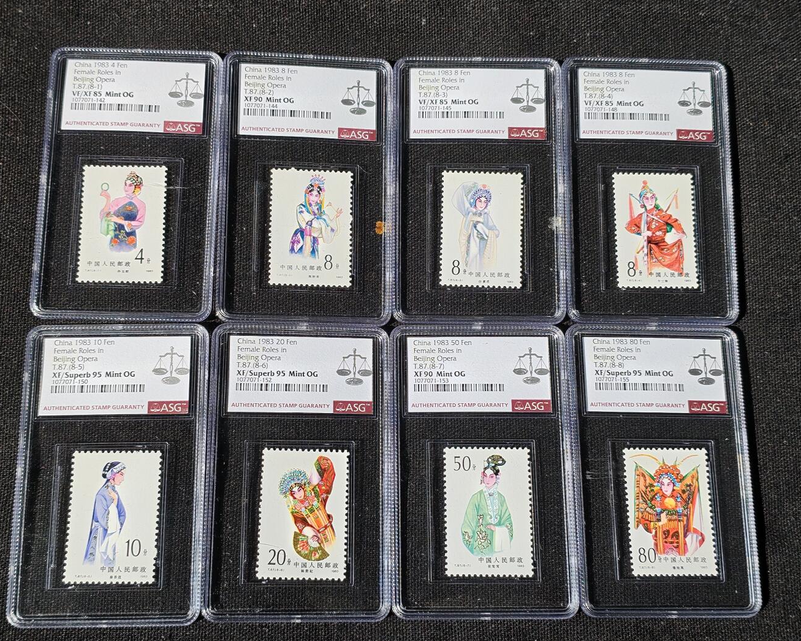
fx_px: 1091
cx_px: 393
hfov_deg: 40.3
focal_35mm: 46
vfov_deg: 32.8
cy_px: 320
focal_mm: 4.94
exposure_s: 1/2456
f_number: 1.5
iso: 50
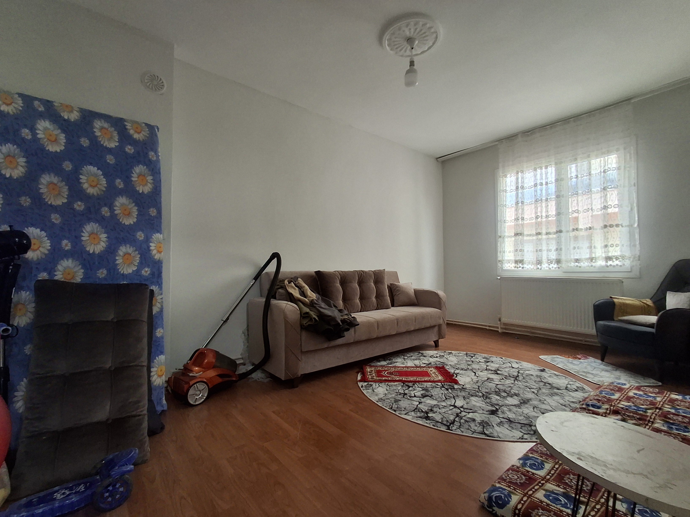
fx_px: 319
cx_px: 345
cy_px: 258
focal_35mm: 16
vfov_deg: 78.1
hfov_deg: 94.5
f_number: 2.2
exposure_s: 1/50
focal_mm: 1.64
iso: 160
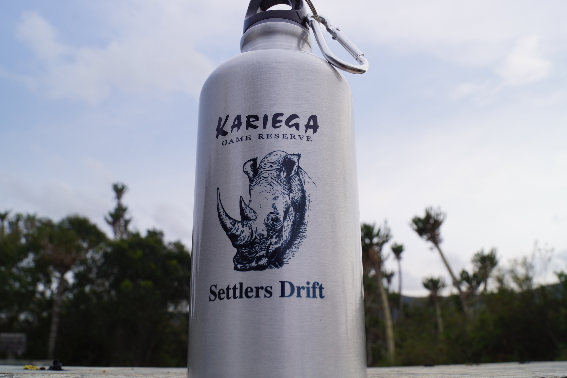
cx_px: 284
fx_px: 520
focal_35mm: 33
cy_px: 189
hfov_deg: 57.2
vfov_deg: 40.0
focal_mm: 22
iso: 100
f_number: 13
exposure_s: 1/160
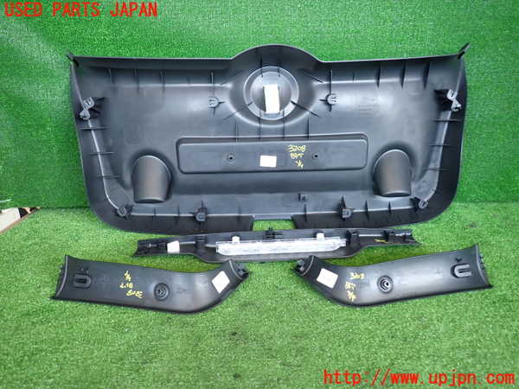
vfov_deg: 54.9
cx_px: 260
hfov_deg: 69.4
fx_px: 375
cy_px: 194
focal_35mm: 25
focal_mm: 4.5
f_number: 2
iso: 200
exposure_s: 1/40
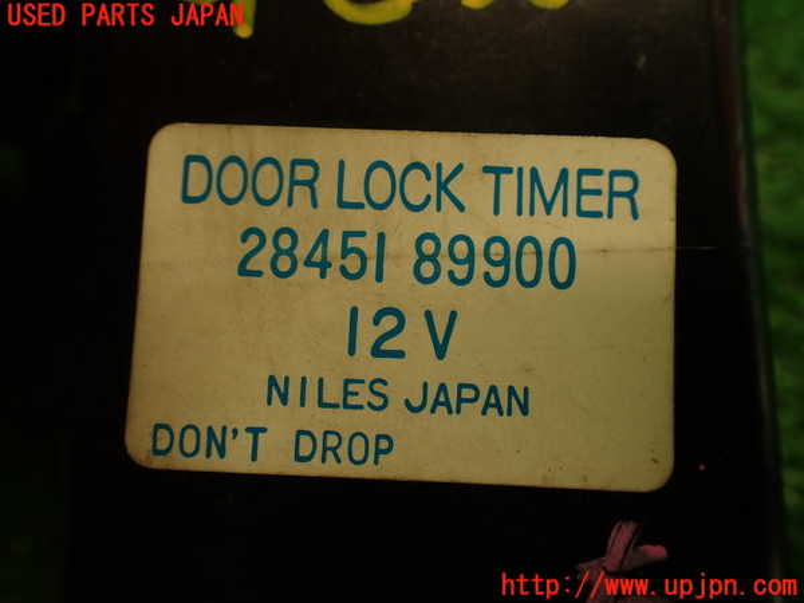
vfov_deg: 44.2
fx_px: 743
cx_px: 402
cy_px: 302
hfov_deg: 56.8
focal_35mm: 32
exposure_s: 1/60
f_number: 2.4
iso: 200
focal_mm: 5.79
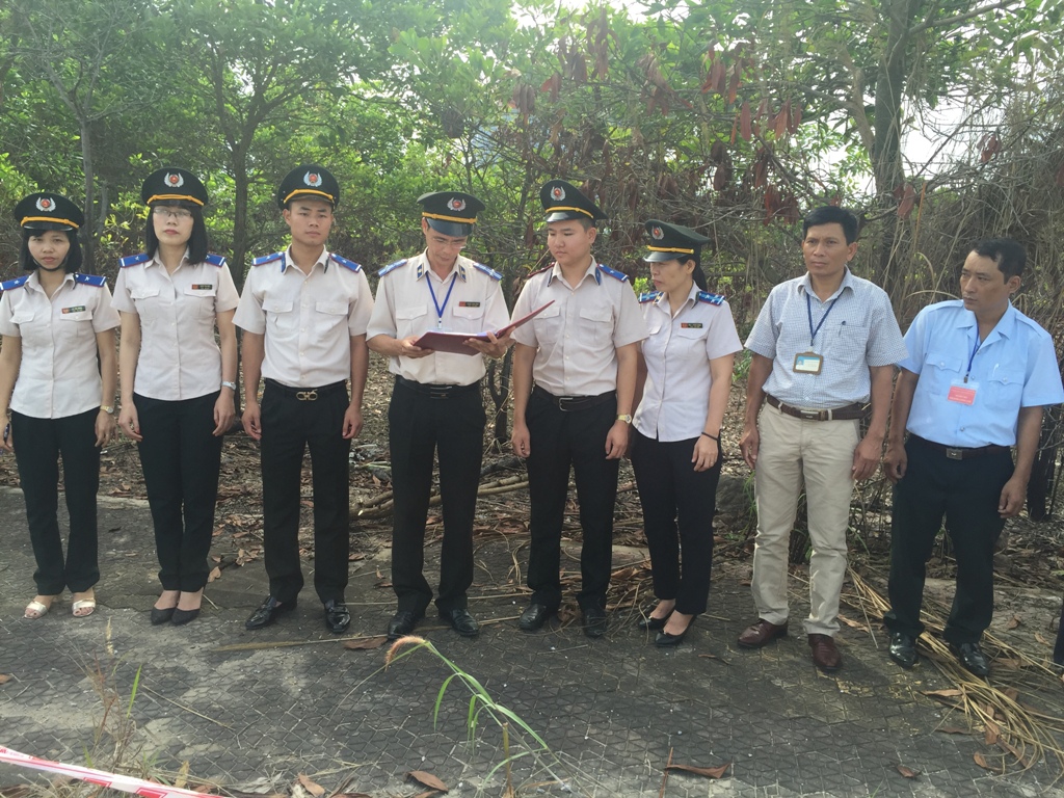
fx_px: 891
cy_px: 399
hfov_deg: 61.7
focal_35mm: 29
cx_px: 532
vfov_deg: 48.2
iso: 32
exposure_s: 1/471
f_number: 2.2
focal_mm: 4.15
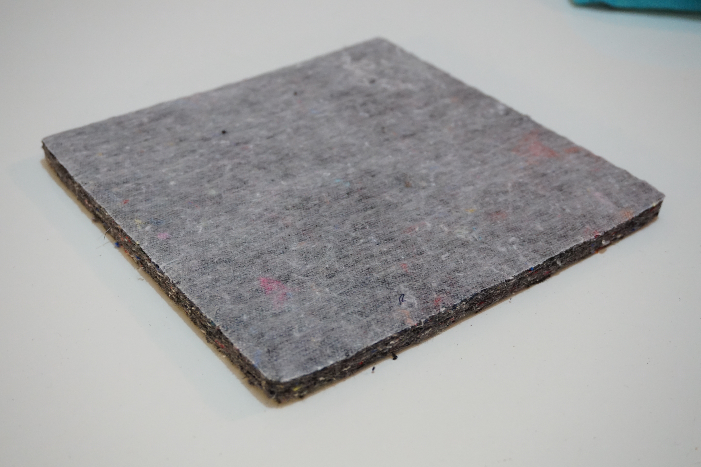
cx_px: 350
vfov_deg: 28.9
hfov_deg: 42.3
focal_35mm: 46
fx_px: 905
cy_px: 234
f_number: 5
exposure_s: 1/60
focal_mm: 31
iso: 1250
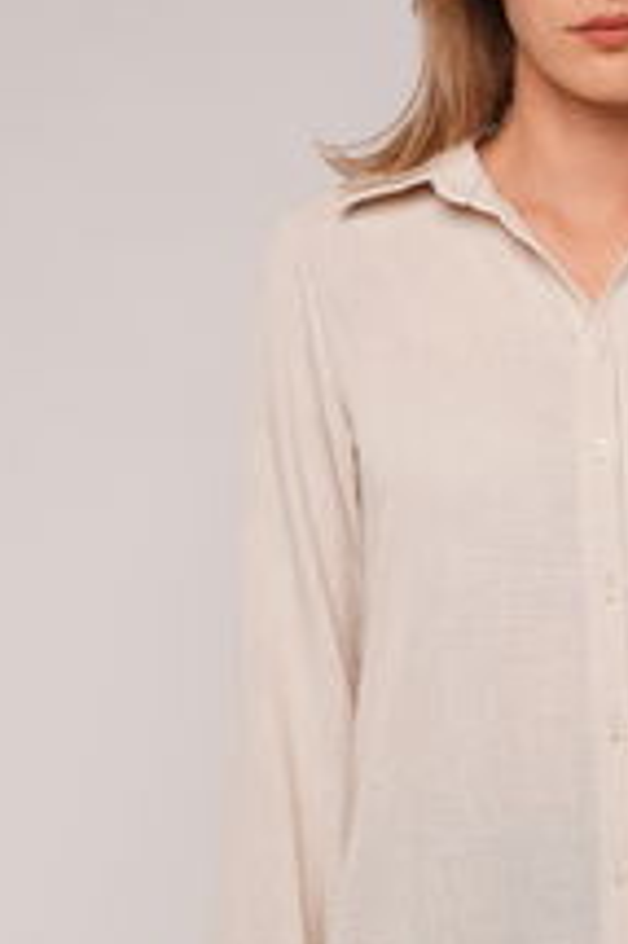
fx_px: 2961
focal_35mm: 113
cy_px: 619
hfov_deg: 12.0
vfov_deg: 18.1
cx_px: 597
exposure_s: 1/100
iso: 100
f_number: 7.1
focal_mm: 36
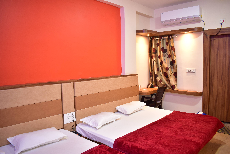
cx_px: 115
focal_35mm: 27
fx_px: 172
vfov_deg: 47.9
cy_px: 77
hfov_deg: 67.4
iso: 800
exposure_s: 1/25
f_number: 3.5
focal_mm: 18
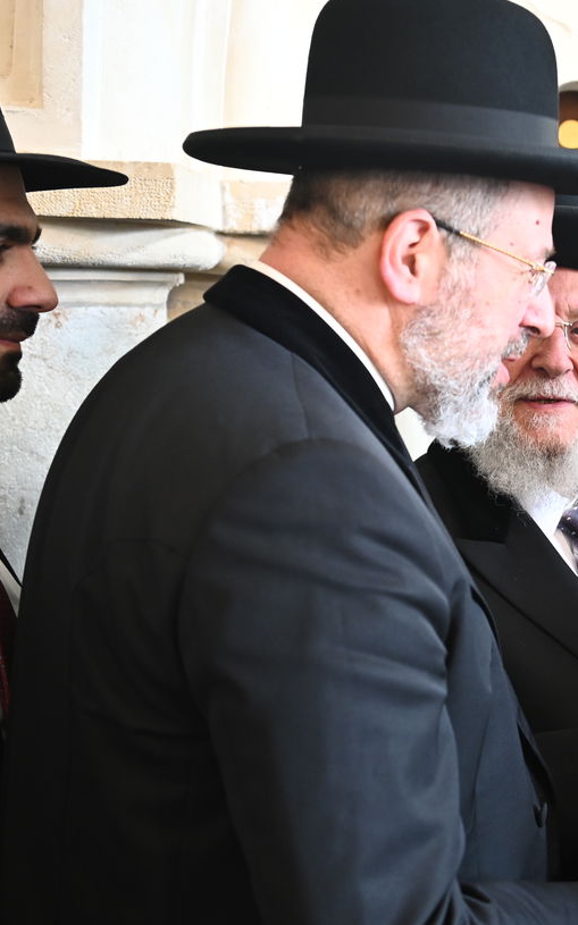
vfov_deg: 32.5
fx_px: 1589
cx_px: 685
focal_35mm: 63
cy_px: 448
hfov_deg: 19.5
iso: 1250
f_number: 3.2
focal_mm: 36
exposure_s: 1/160
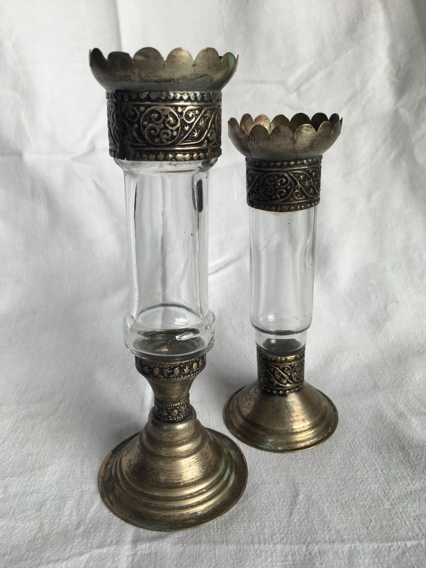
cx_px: 213
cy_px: 284
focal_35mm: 29
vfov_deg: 61.7
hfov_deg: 48.2
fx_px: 476
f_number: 2.2
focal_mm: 4.15
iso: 25
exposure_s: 1/100
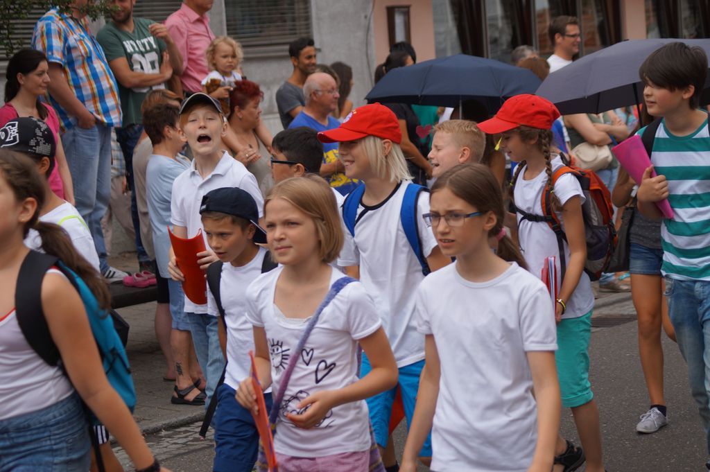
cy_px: 236
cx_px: 355
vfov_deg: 16.5
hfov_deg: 24.6
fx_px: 1626
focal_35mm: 82
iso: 100
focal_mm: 55
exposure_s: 1/320
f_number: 4.5
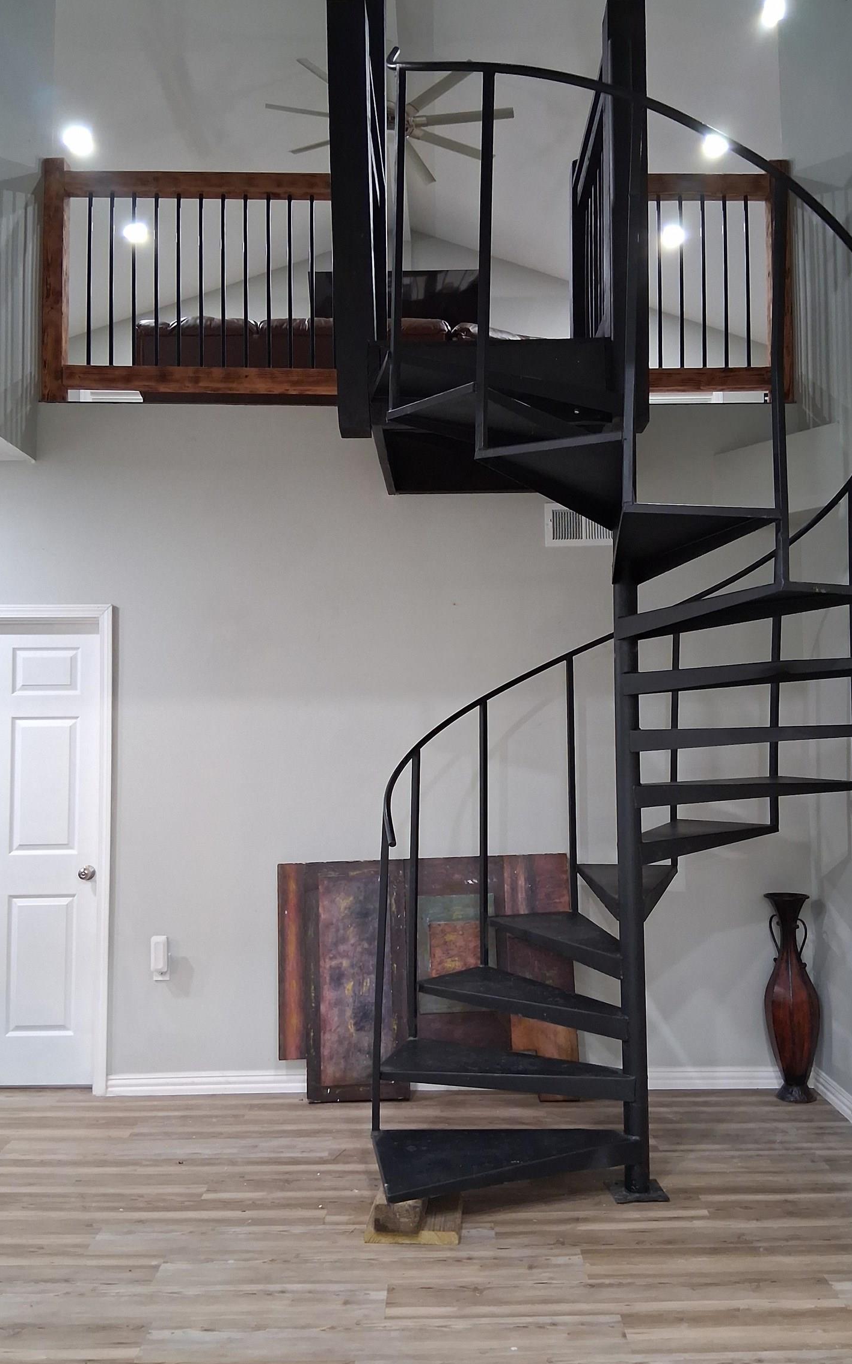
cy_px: 682
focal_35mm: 28
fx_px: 1041
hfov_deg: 44.5
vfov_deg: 66.5
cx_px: 461
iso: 500
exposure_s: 1/30
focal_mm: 3.98
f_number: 1.8
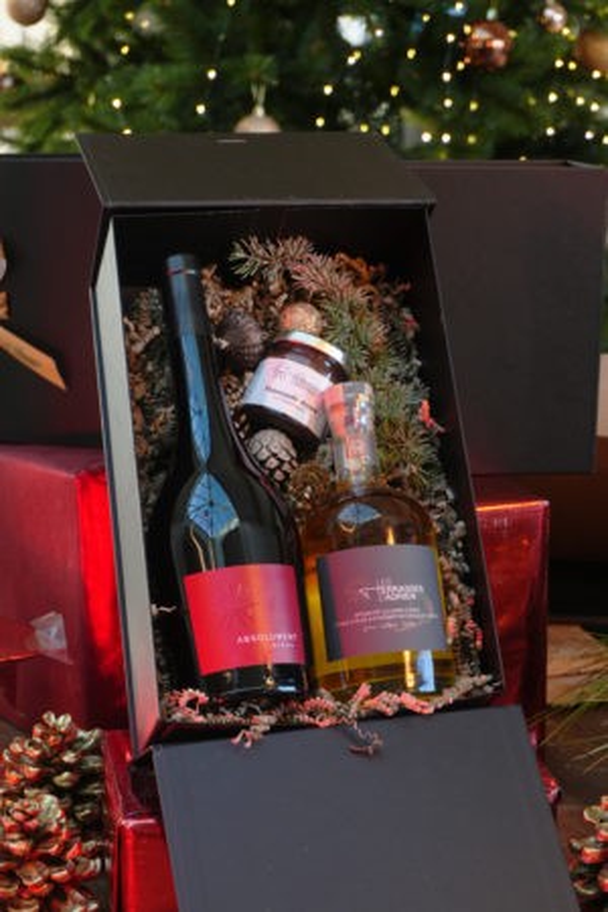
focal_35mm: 75
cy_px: 456
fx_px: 1900
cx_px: 304
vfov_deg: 27.0
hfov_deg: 18.2
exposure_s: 1/50
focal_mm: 50
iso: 250
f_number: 5.6
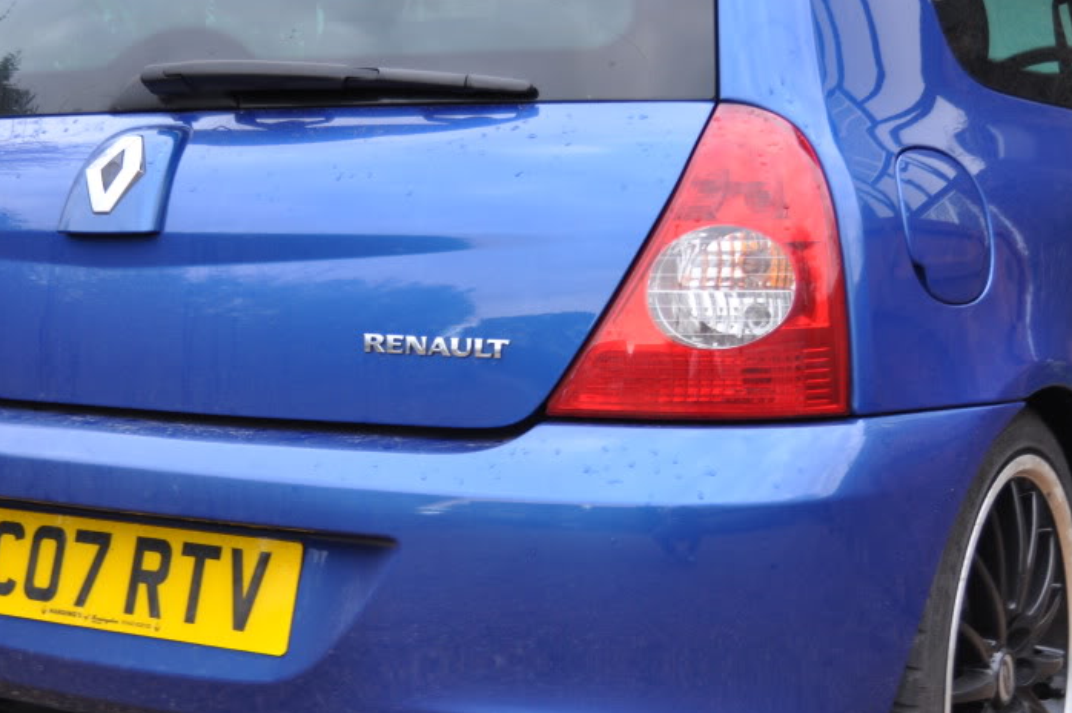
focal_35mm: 66
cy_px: 396
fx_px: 1963
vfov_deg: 20.6
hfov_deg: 30.5
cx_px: 476
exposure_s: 1/80
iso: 400
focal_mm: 30
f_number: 4.2
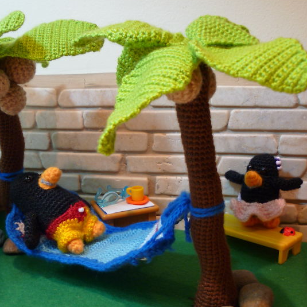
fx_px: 482
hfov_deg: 35.2
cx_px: 119
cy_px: 186
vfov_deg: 35.2
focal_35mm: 48
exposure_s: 1/8
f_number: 2.8
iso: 80
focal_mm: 5.5
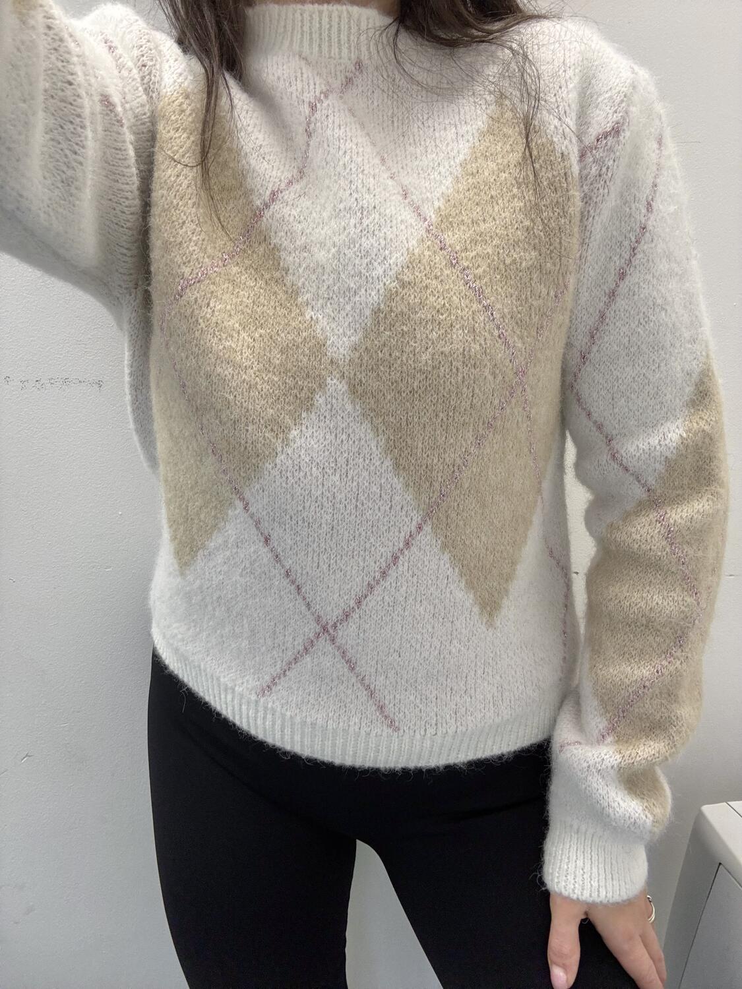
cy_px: 494
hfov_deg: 58.9
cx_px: 371
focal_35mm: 23
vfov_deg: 73.9
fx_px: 657
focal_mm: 2.69
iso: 64
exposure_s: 1/50
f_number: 1.9
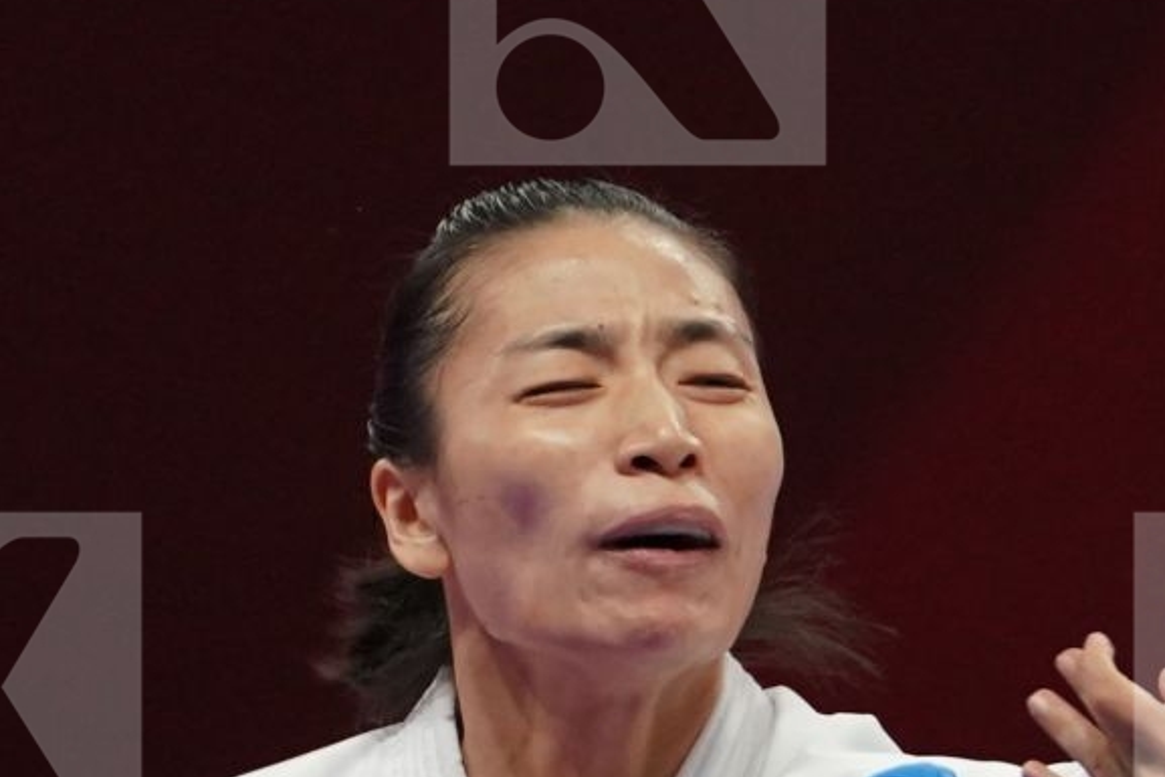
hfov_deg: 1.7
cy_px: 696
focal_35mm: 1192
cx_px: 638
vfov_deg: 1.2
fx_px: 38582
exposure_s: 1/1000
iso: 2500
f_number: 4
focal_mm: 255
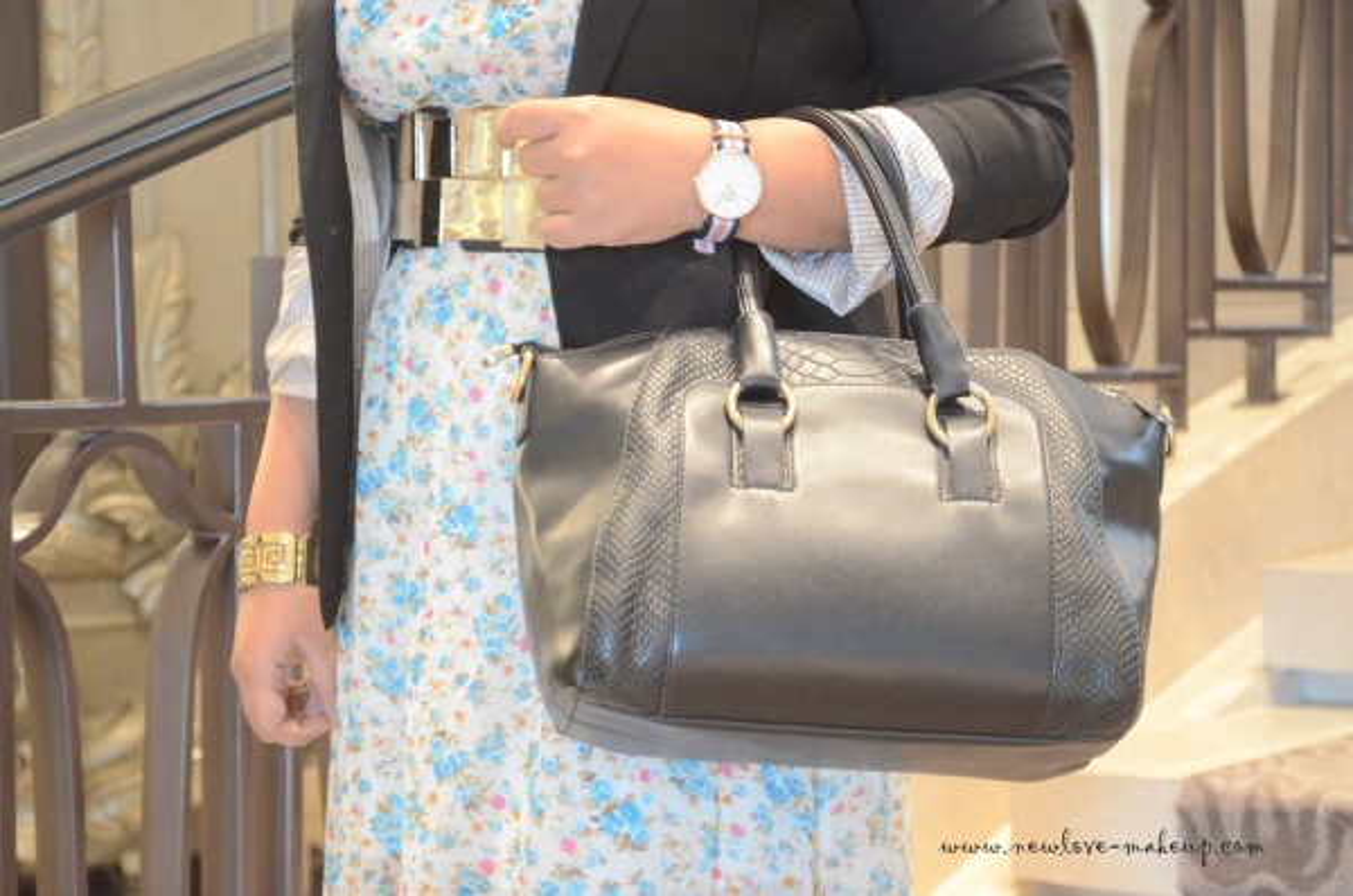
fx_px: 2925
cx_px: 676
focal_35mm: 78
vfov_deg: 17.4
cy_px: 448
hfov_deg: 26.0
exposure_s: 1/8
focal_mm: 52
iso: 3200
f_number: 5.6
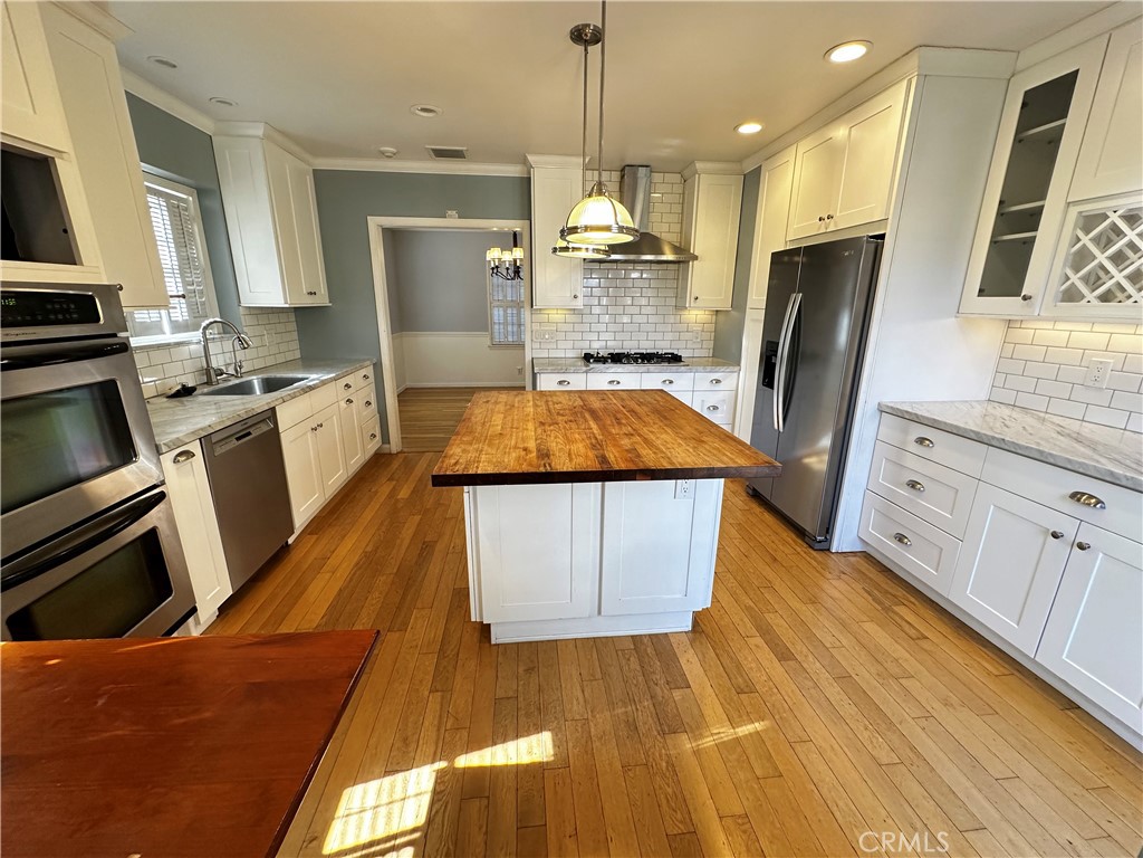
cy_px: 429
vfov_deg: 85.7
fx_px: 462
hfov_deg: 102.1
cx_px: 572
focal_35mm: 14
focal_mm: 2.22
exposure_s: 1/120
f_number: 2.2
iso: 200
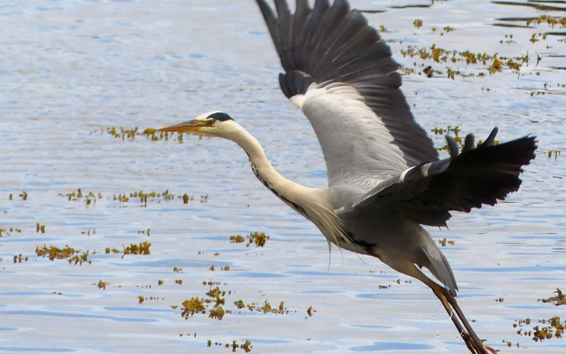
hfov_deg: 3.5
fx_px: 9147
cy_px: 190
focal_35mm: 593
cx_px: 283
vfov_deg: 2.2
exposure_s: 1/1300
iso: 100
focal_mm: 100.5
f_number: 3.2
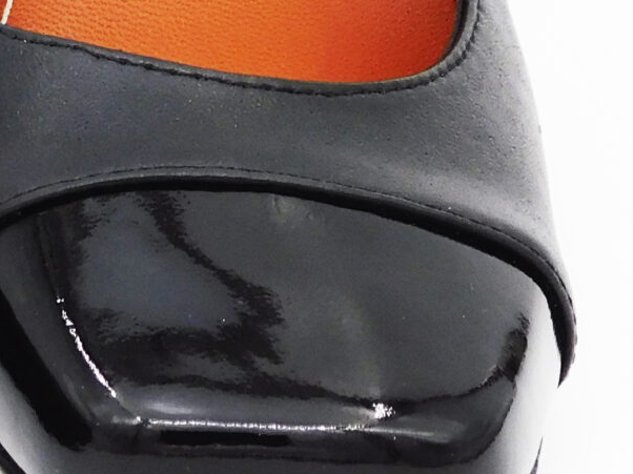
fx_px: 4588
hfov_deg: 7.7
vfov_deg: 5.9
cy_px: -204
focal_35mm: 251
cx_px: -338
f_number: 4
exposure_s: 1/250
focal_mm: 10.4
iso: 125
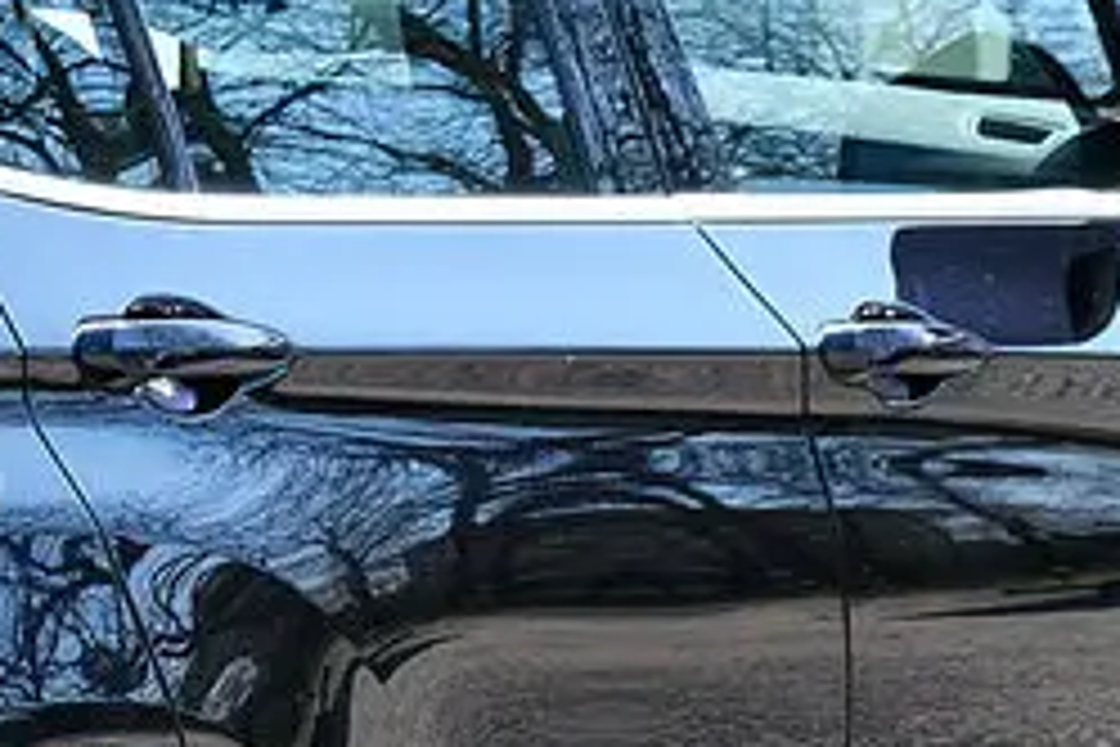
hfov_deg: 6.7
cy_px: 659
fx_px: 9488
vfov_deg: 4.5
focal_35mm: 305
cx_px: -403
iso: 320
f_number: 5.6
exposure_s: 1/240
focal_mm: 44.4
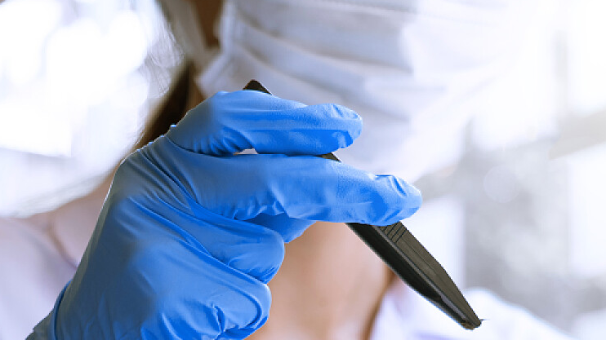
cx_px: 159
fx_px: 2265
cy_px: 490
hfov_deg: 15.2
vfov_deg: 8.4
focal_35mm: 141
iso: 320
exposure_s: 1/160
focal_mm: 52
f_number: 4
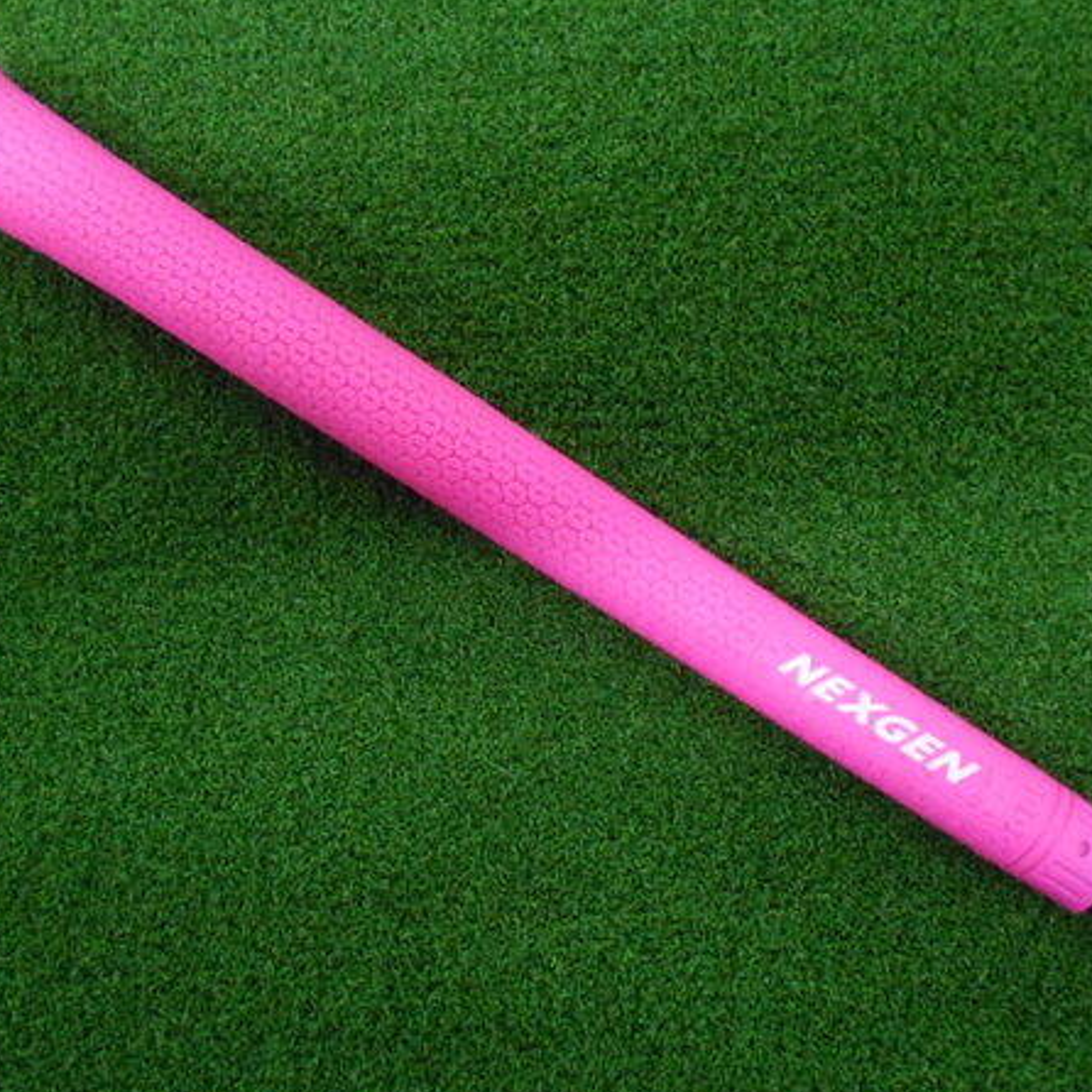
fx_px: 1178
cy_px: 522
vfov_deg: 49.7
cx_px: 512
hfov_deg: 49.7
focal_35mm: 33
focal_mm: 4.6
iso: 800
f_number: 3.2
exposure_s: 1/100
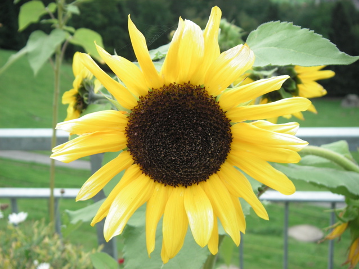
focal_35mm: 58
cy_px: 134
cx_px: 180
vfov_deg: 25.2
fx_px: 602
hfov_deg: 33.2
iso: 50
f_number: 3.7
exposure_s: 1/90
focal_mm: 9.7
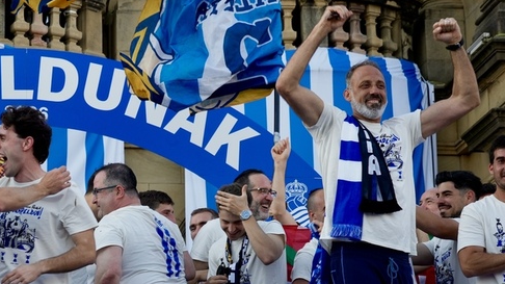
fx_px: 1593
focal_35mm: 119
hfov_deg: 17.9
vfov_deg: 10.2
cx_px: 102
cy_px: 215
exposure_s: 1/320
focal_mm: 59
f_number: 6.3
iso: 500
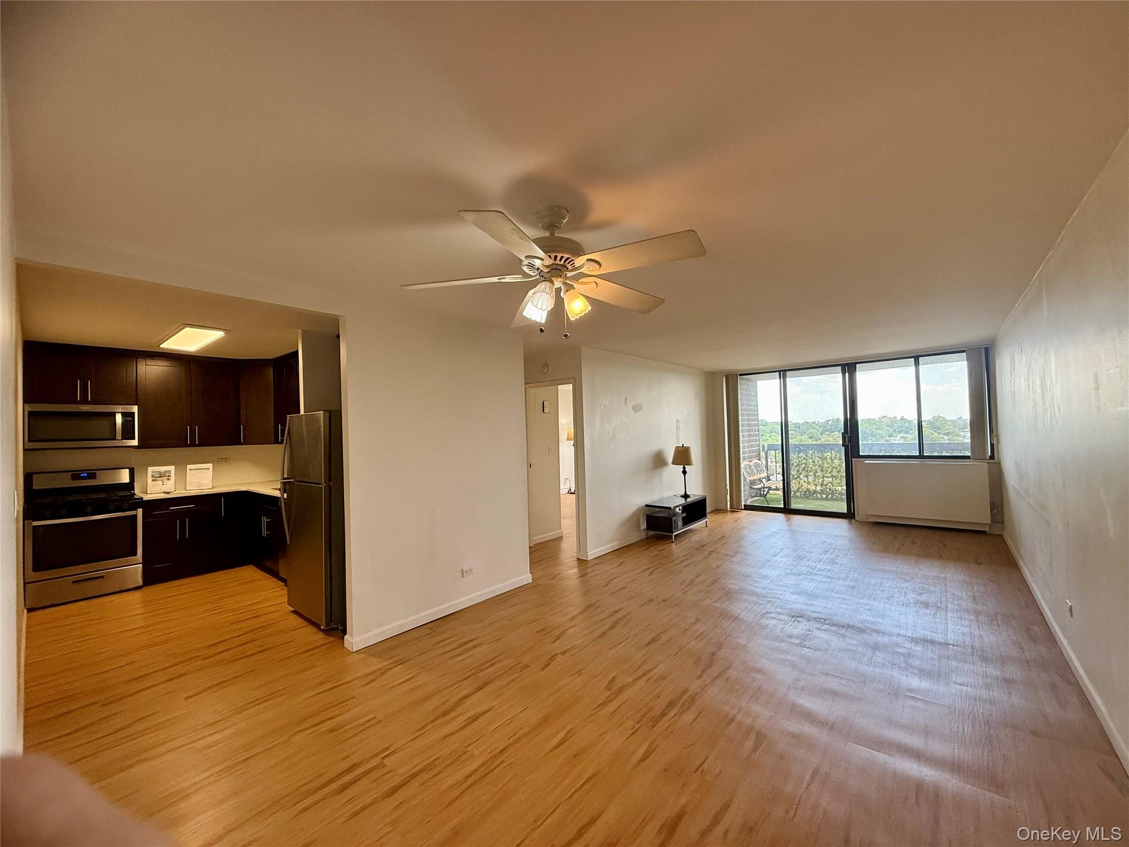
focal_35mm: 14
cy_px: 424
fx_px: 457
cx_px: 564
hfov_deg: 102.1
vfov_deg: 85.7
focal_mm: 2.22
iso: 125
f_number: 2.2
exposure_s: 1/120
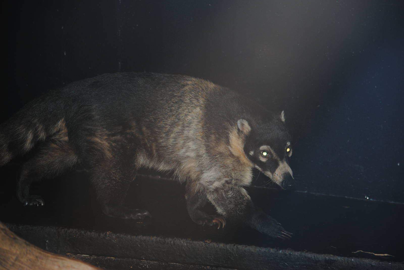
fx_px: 1652
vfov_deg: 9.4
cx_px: 202
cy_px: 135
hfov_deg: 13.9
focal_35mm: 147
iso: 200
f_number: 4.5
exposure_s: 1/60
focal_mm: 98
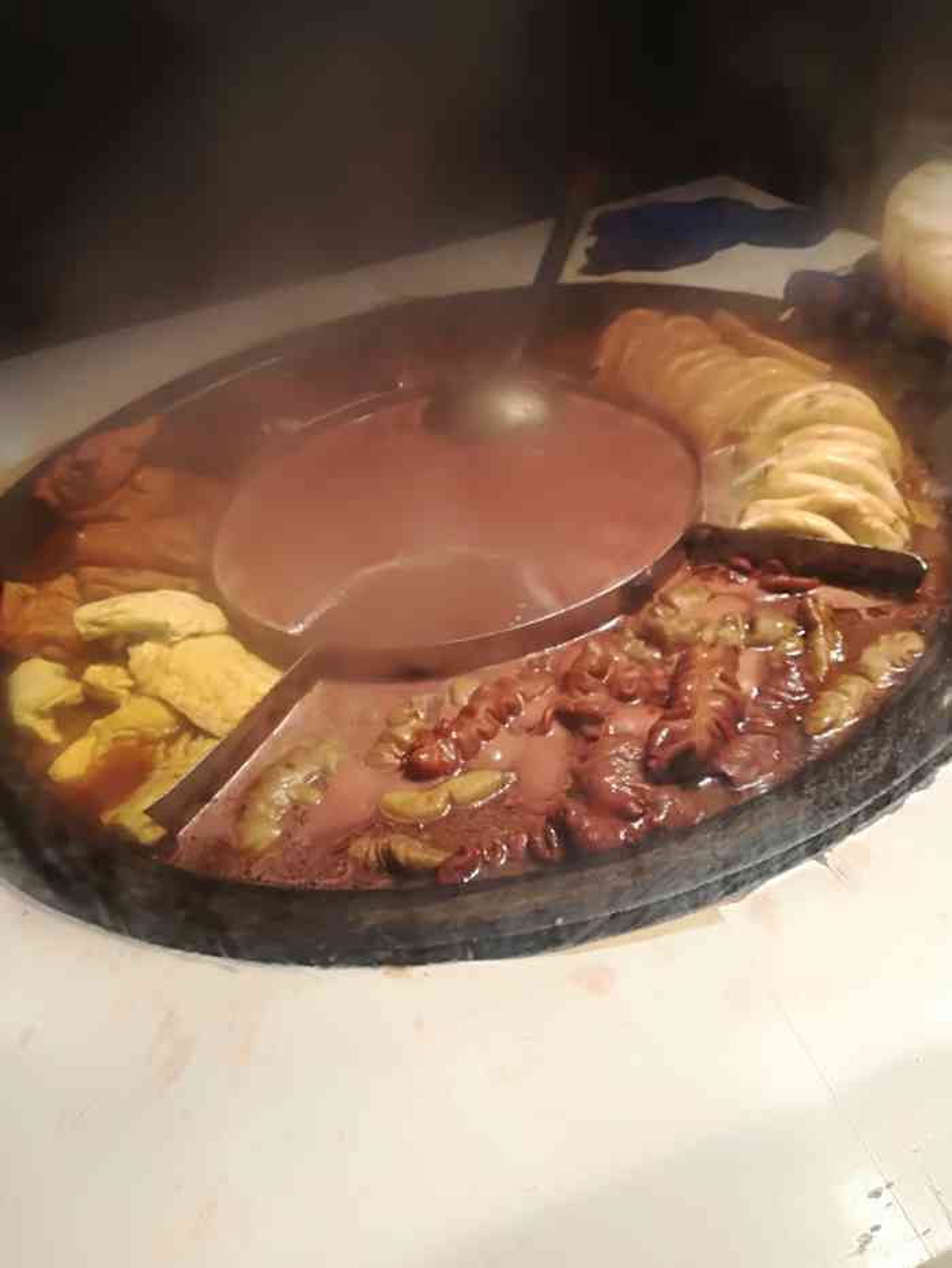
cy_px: 634
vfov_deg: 67.3
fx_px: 953
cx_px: 476
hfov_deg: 53.1
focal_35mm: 26
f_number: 2.2
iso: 80
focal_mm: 3.83
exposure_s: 1/100
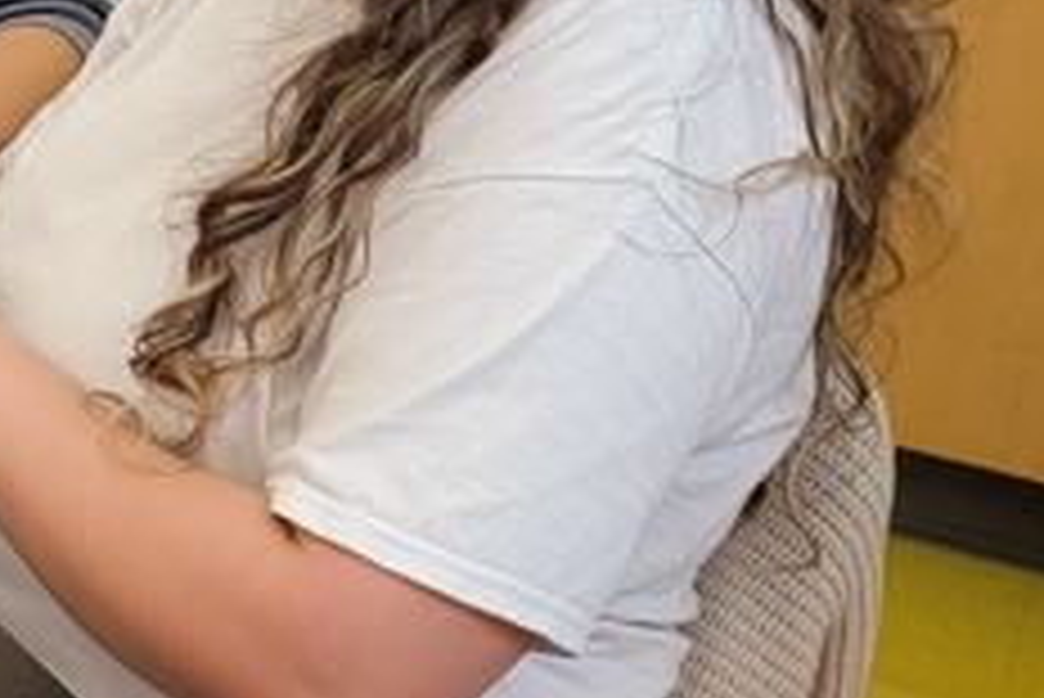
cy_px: 590
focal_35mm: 110
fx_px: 3192
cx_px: -1246
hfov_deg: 14.3
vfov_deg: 12.4
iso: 160
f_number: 1.8
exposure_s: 1/60
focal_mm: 6.7
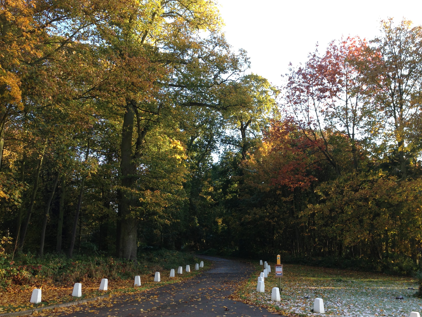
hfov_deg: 49.0
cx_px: 219
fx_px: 463
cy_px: 173
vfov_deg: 37.7
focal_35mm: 38
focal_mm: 4.13
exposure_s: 1/128
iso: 50
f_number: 2.4
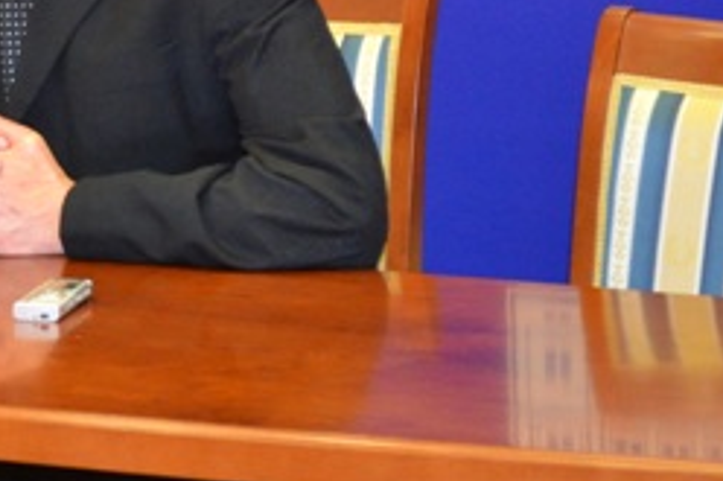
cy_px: 36
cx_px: -157
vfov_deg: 6.4
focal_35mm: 213
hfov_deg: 9.5
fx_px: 4281
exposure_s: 1/60
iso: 2200
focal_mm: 55
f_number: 5.6
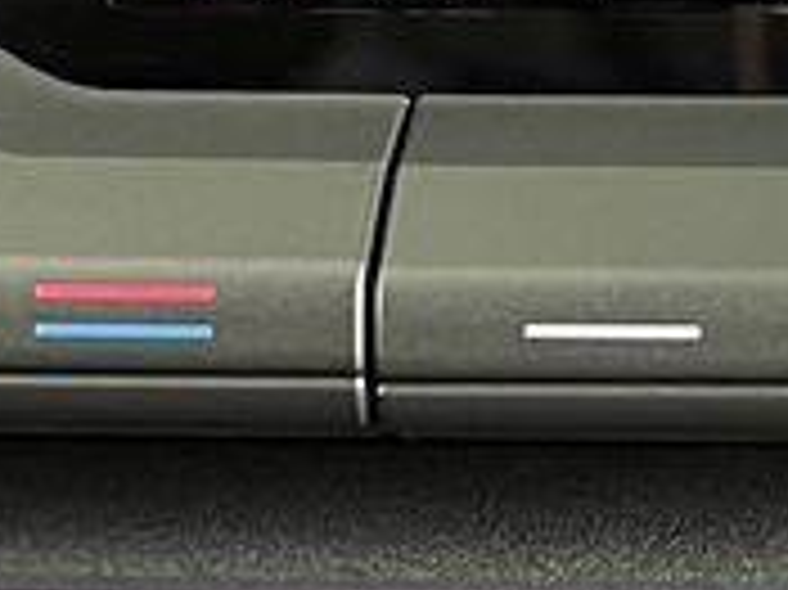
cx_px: 1117
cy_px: 122
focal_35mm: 178
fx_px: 4049
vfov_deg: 8.3
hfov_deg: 10.8
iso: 400
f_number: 1.5
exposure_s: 1/33
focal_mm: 5.7
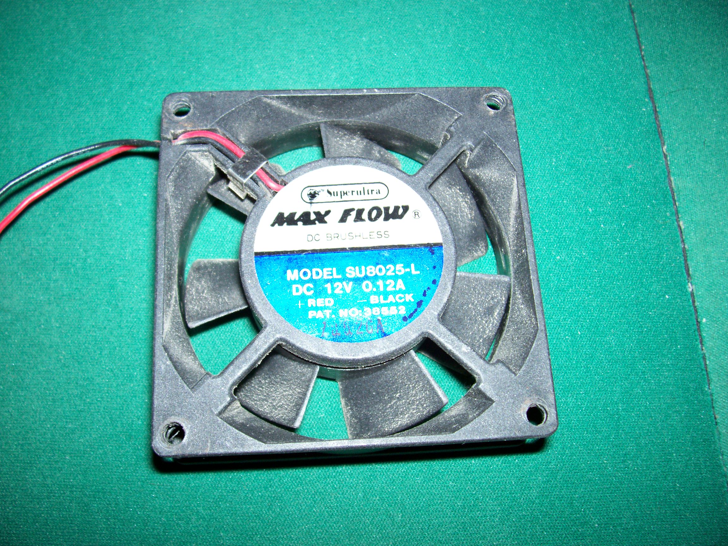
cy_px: 273
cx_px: 364
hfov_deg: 54.0
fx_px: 715
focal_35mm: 34
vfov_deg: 41.8
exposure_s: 1/64
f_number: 2.7
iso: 80
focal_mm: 5.6
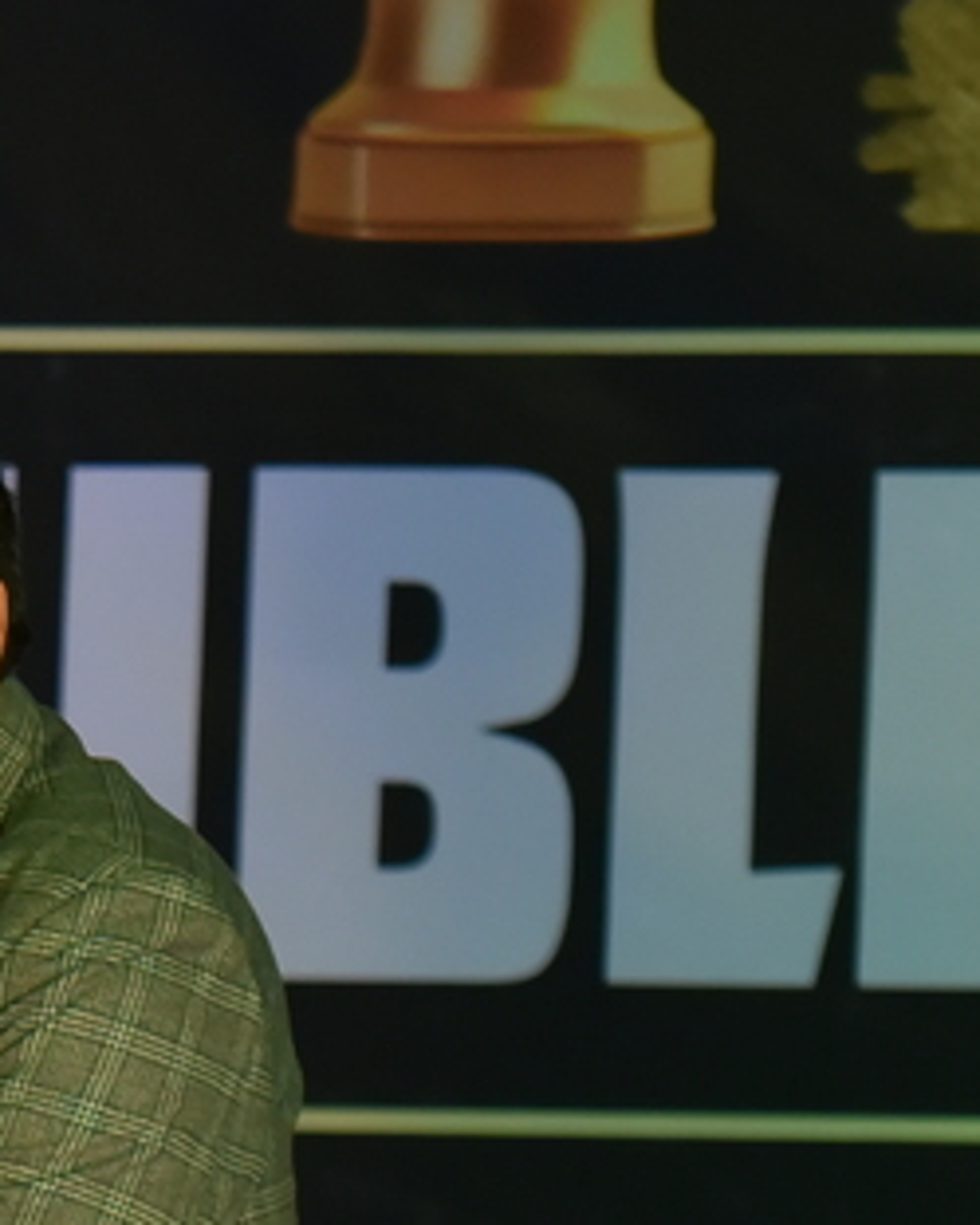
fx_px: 19713
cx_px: -897
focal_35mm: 544
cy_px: 1347
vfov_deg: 3.6
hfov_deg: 2.8
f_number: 2.8
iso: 1600
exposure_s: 1/400
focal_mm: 120
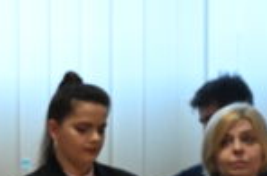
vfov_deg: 4.1
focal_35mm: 332
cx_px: -200
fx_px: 2457
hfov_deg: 6.1
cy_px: 347
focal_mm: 70
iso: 800
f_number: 4
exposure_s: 1/125
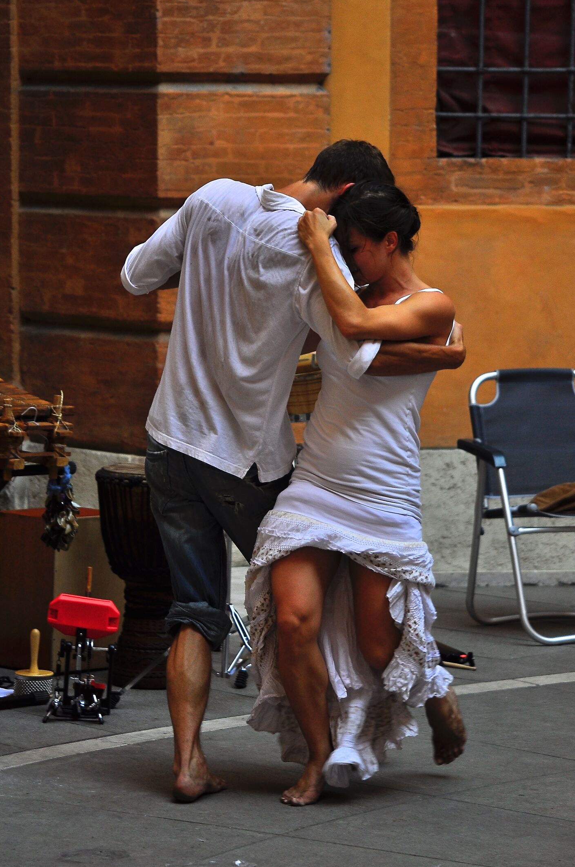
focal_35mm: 153
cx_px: 273
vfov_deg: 13.4
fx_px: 3676
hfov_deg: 8.9
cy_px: 404
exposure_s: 1/100
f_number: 4.8
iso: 200
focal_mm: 90
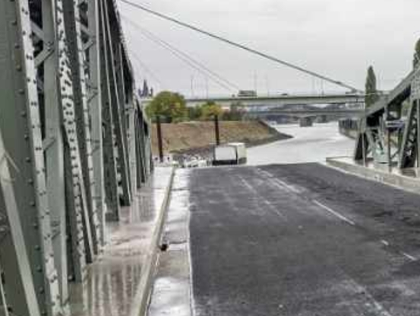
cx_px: 384
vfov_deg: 28.3
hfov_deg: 35.7
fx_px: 607
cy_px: 50
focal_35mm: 50
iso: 70
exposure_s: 1/1304
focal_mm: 4.4
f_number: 1.7
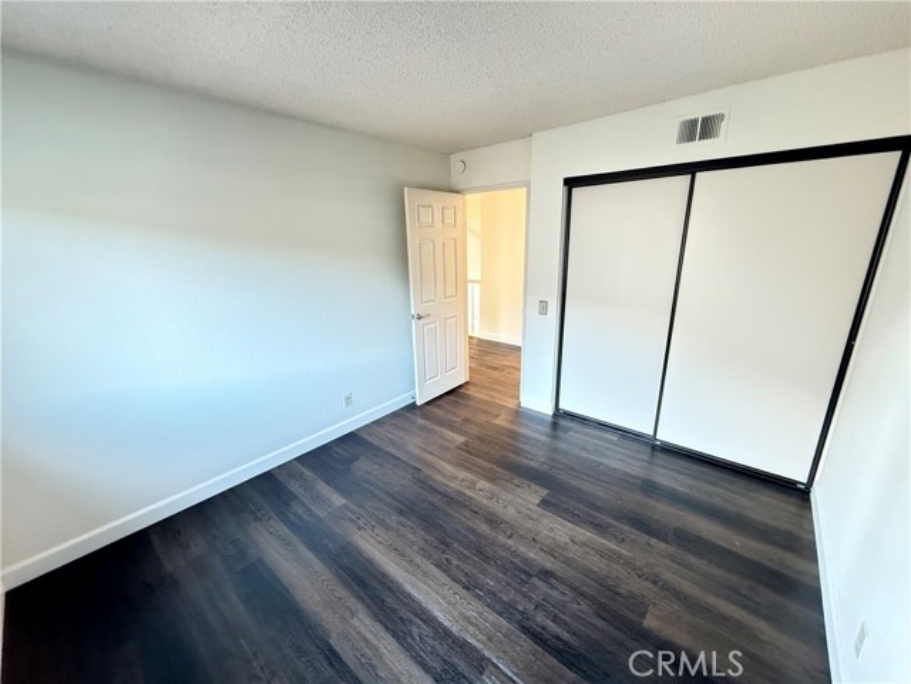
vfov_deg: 85.7
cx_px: 456
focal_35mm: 14
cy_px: 342
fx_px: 368
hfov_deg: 102.1
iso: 640
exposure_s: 1/60
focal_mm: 2.22
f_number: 2.2
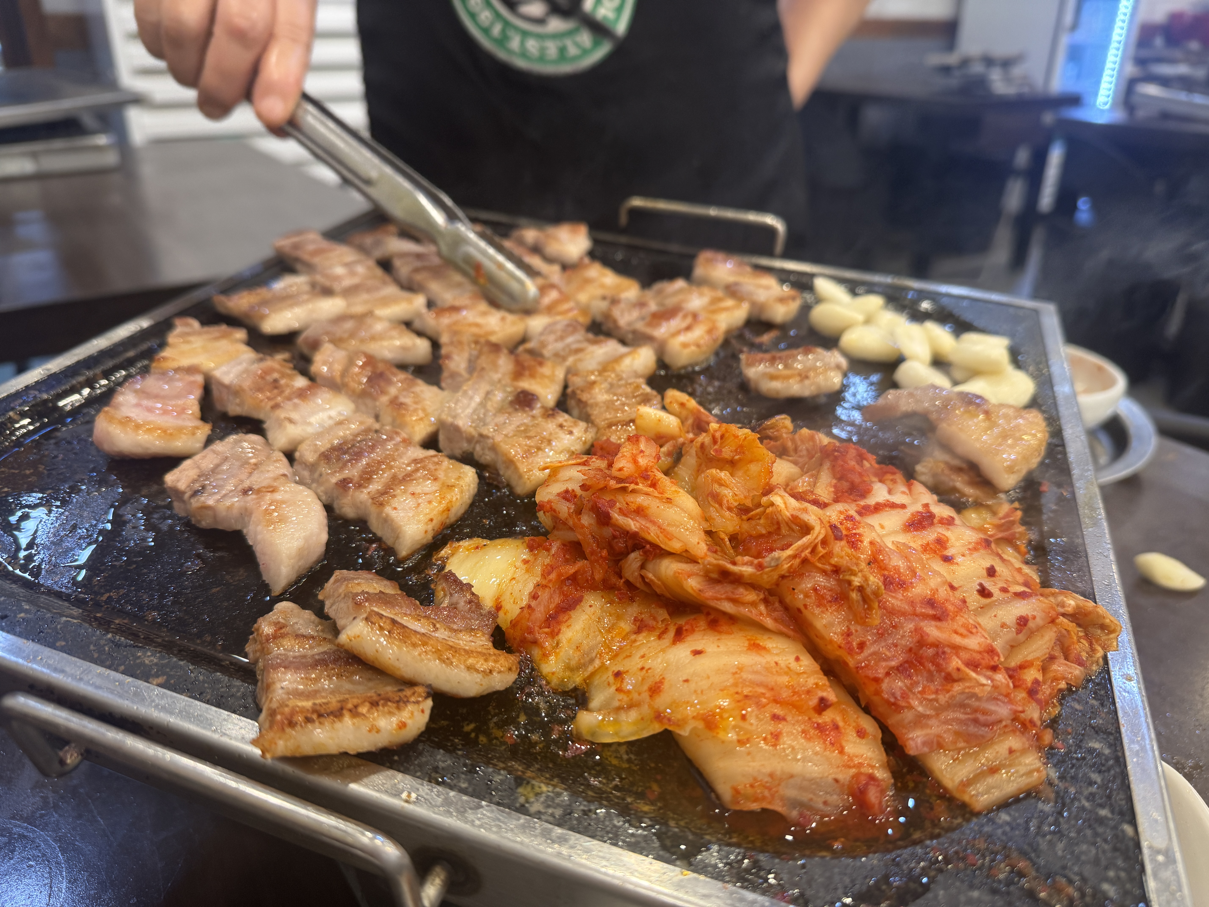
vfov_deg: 56.8
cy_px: 454
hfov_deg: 71.6
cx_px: 604
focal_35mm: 24
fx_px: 838
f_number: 1.78
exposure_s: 1/60
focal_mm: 6.76
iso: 160
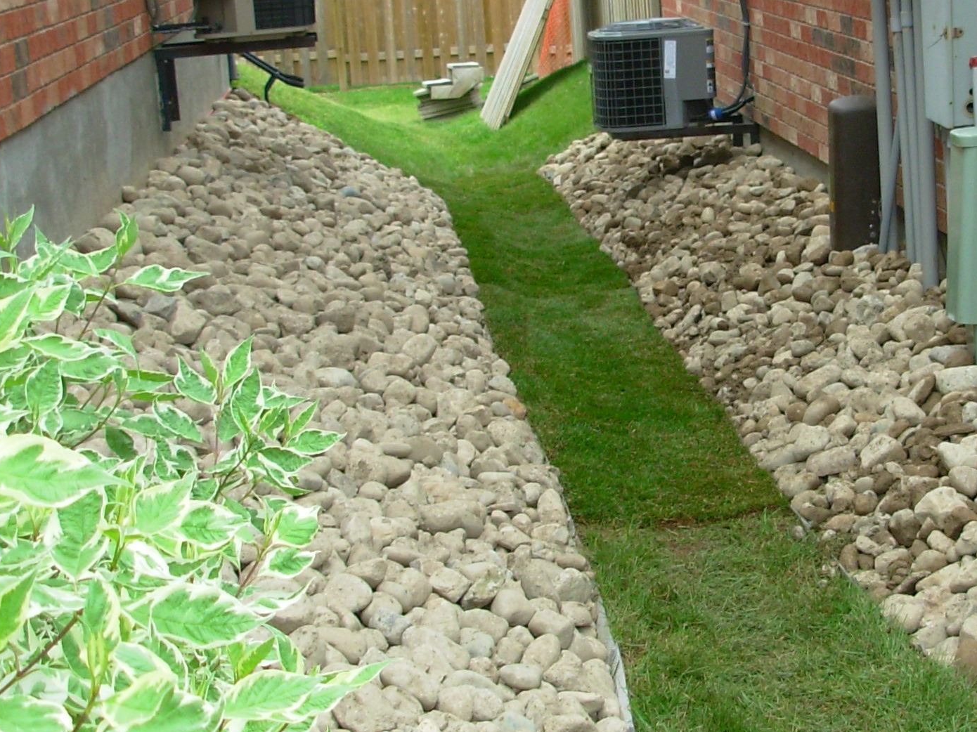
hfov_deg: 25.0
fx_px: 2173
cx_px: 744
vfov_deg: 19.1
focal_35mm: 77
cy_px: 280
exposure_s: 1/161
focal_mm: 6.3
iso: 50
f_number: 2.9
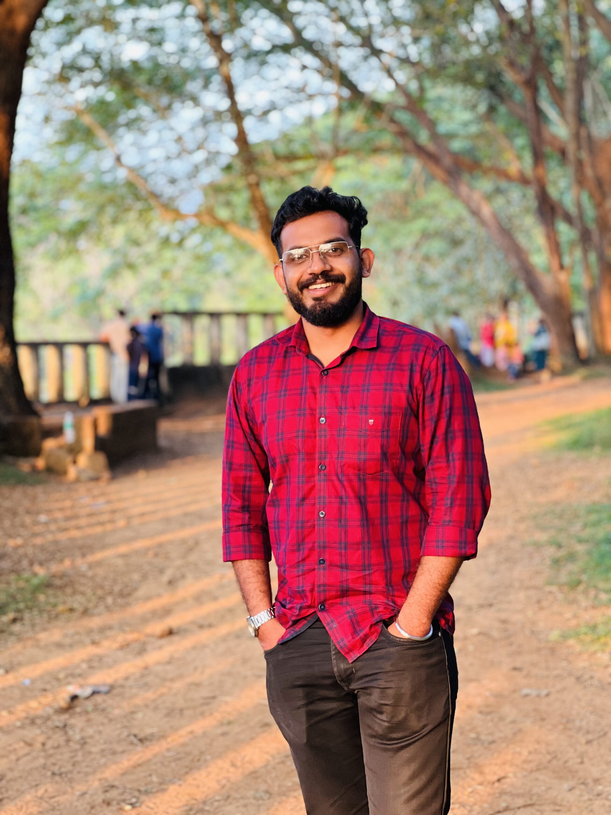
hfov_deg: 19.1
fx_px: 1812
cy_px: 408
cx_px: 306
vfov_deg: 25.3
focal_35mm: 77
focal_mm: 9
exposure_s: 1/88
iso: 250
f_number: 2.8
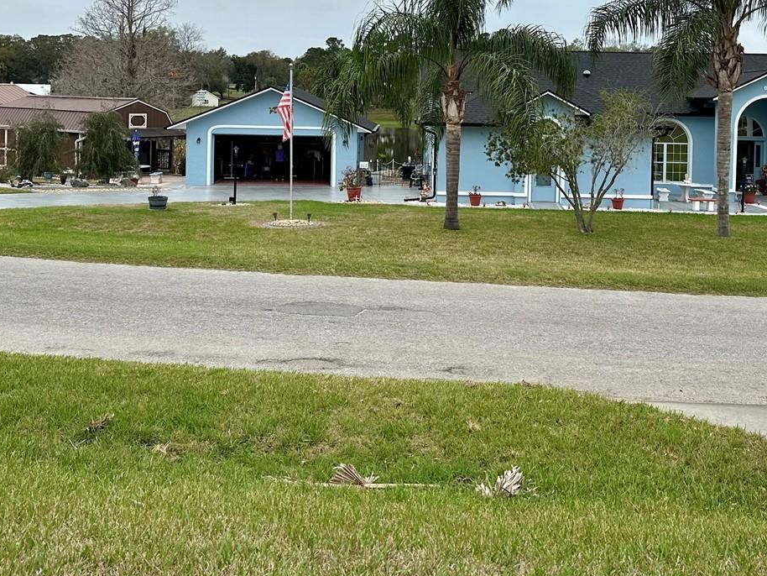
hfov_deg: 44.7
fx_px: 931
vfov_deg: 33.4
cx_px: 431
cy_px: 114
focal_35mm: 42
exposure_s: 1/4348
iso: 80
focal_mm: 6.86
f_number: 1.78
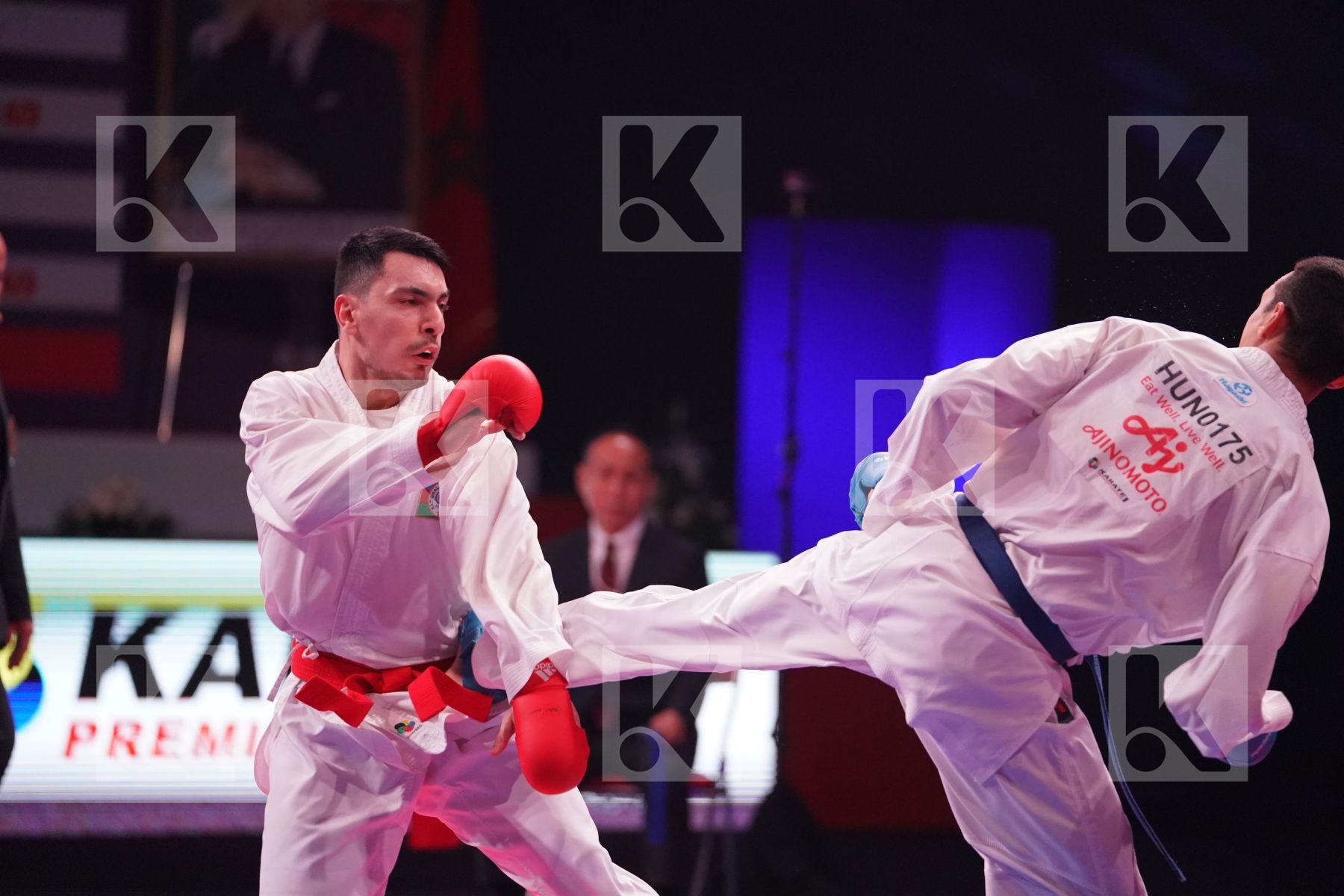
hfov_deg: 12.9
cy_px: 448
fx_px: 5936
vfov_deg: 8.6
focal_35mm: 159
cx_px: 672
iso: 4000
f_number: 2.8
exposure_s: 1/1000
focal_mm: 159
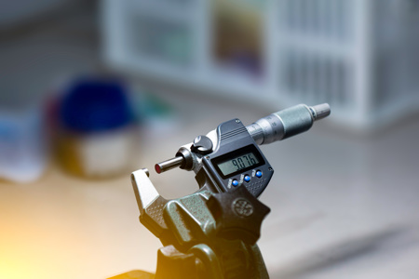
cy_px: 140
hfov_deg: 13.0
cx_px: 210
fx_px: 1833
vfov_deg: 8.7
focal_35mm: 158
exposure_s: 1/10
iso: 100
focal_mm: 105
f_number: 4.5
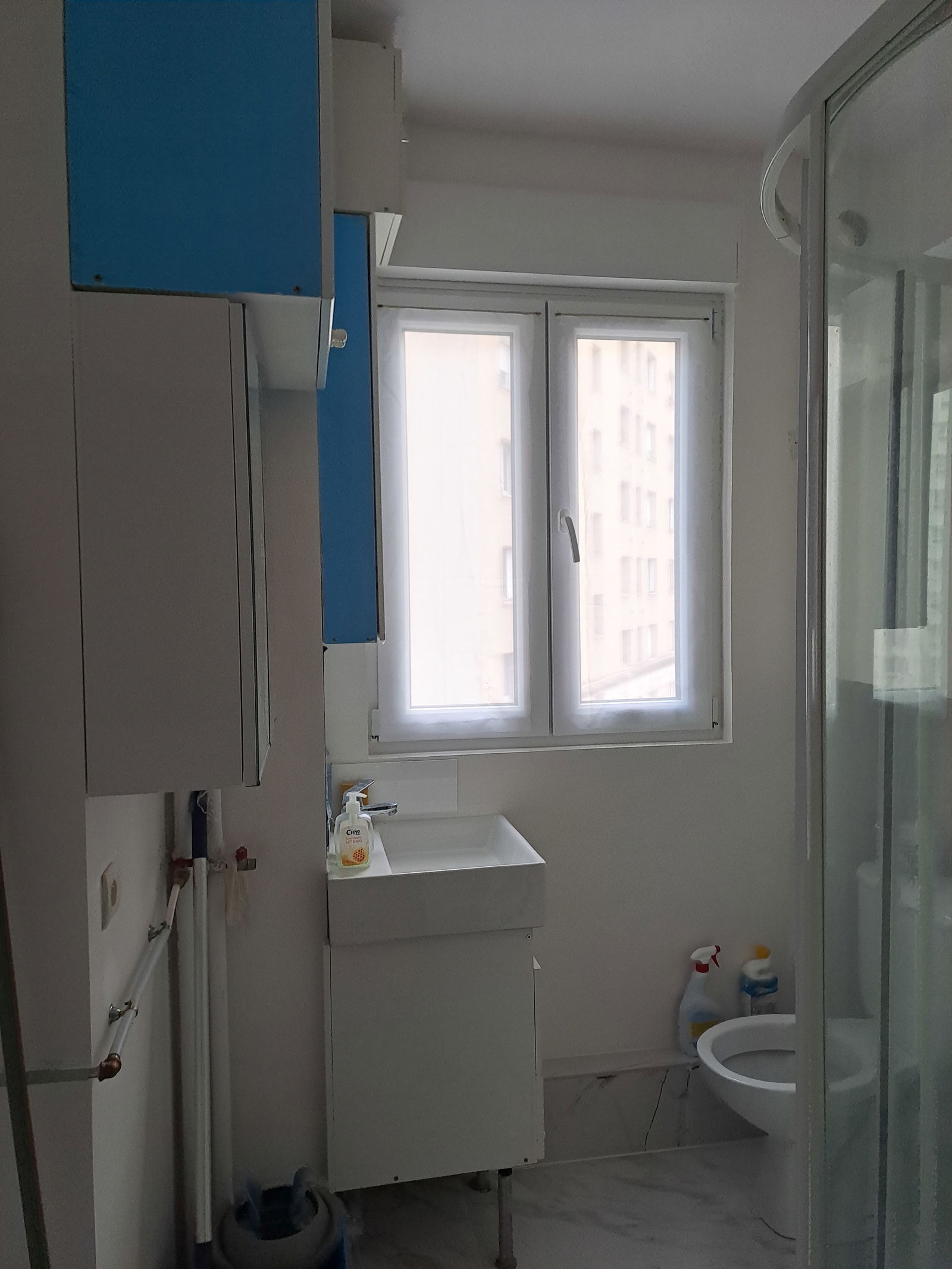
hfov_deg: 54.9
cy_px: 634
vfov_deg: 69.4
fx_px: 917
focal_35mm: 25
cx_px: 476
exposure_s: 1/60
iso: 80
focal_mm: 4.65
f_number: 1.8
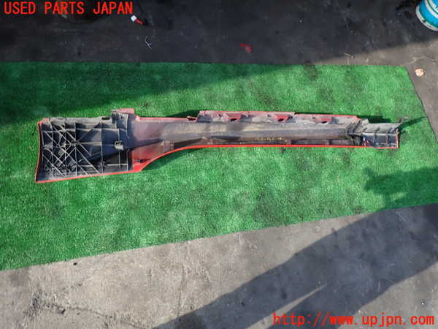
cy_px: 164
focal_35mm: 25
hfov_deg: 69.4
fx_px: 316
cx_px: 219
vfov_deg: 54.9
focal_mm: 4.5
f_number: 5.6
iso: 100
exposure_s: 1/80
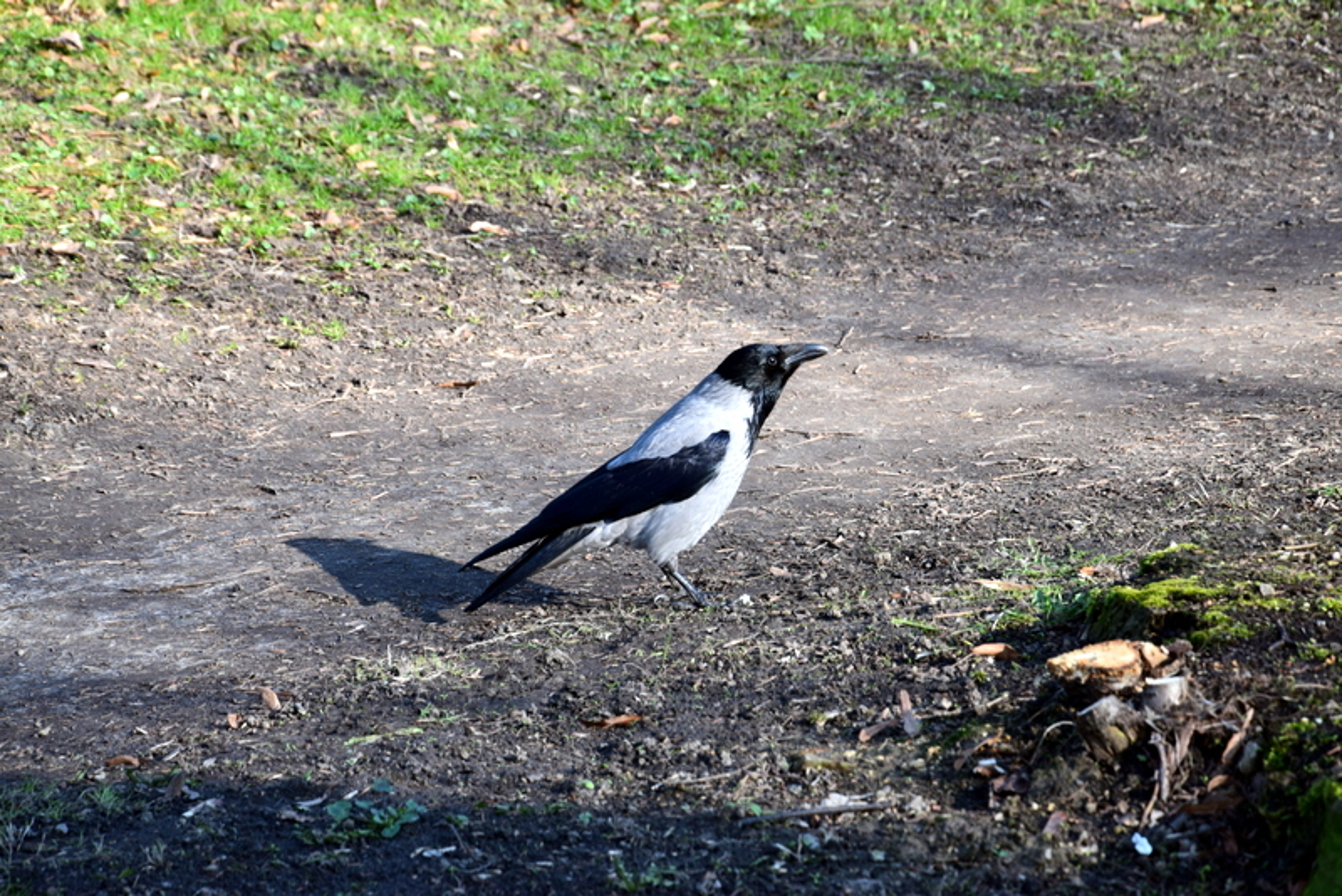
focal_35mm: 158
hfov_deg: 13.0
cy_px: 448
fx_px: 5873
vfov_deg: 8.7
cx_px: 671
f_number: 9
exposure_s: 1/125
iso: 400
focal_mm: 105
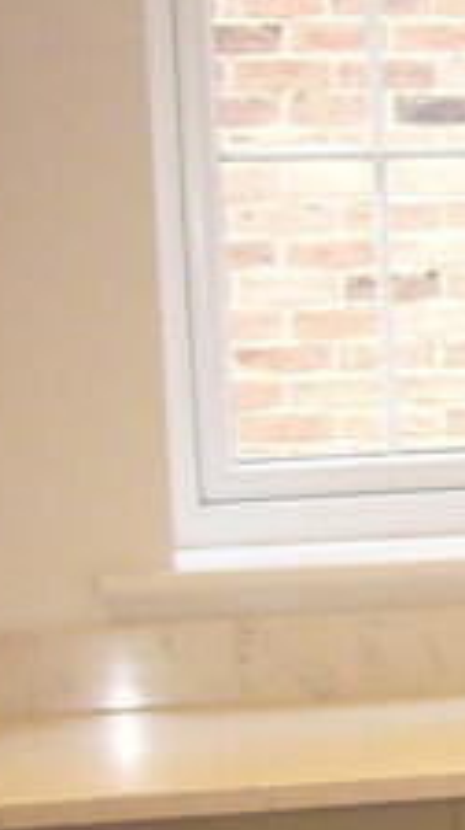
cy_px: 723
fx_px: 3057
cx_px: 1067
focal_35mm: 139
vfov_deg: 15.3
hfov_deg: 8.1
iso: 200
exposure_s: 1/30
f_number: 2.8
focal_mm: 4.6
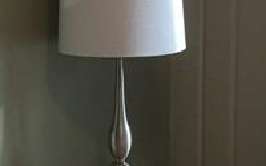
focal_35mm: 157
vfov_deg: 8.3
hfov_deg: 12.8
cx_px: -90
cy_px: 114
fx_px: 1138
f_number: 2.2
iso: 40
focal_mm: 4.15
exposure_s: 1/30
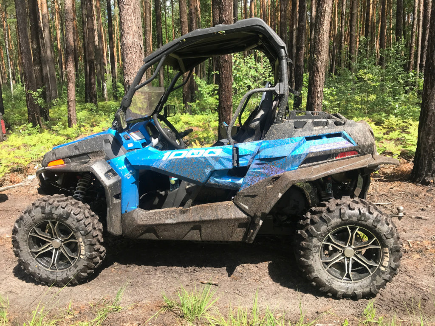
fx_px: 352
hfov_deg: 63.4
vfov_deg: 49.7
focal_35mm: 28
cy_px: 163
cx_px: 218
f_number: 1.8
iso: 20
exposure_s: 1/704
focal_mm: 3.99
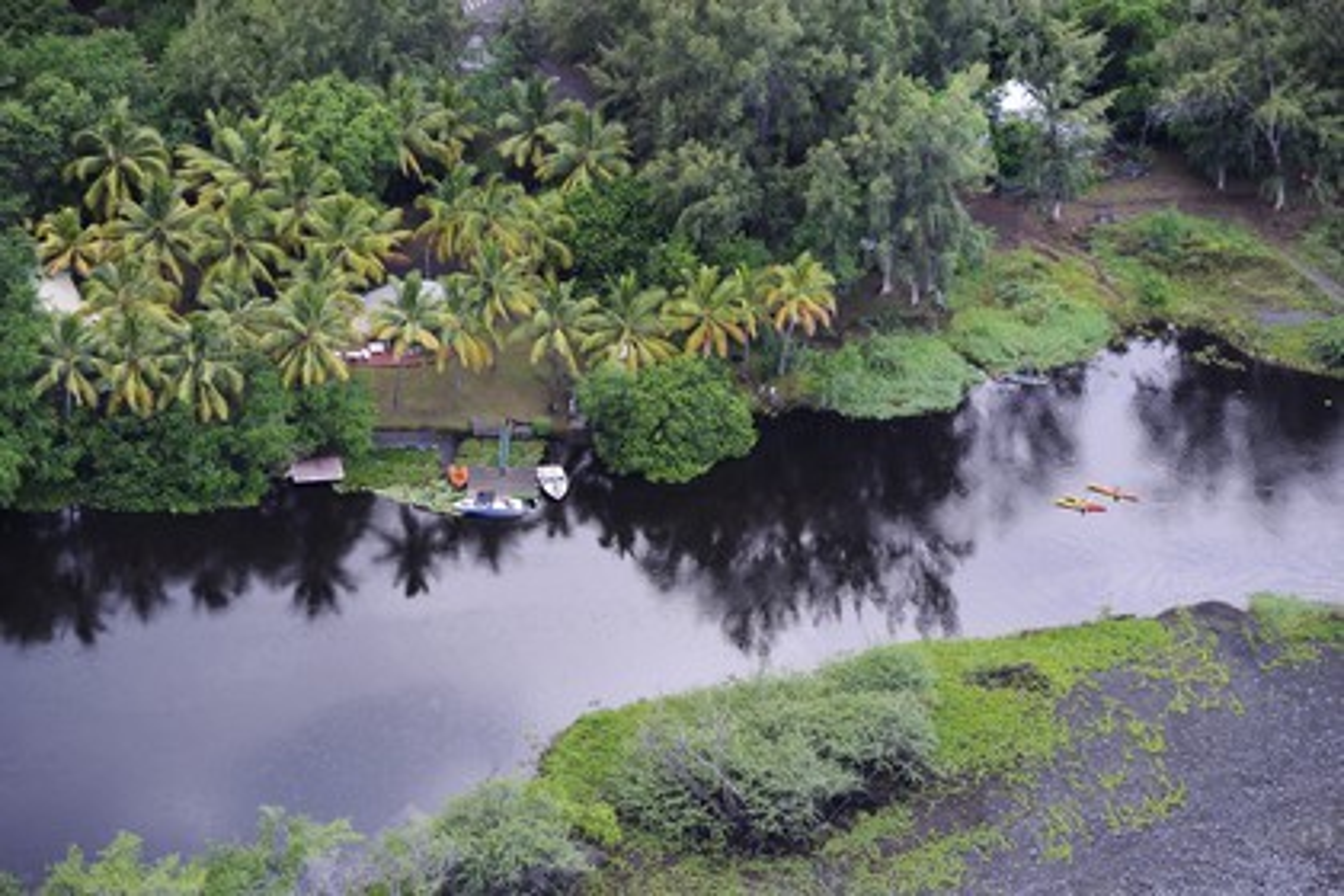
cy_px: 448
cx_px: 672
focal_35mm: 122
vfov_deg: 11.2
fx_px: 4554
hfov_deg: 16.8
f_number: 3.5
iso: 800
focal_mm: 122
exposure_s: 1/1000
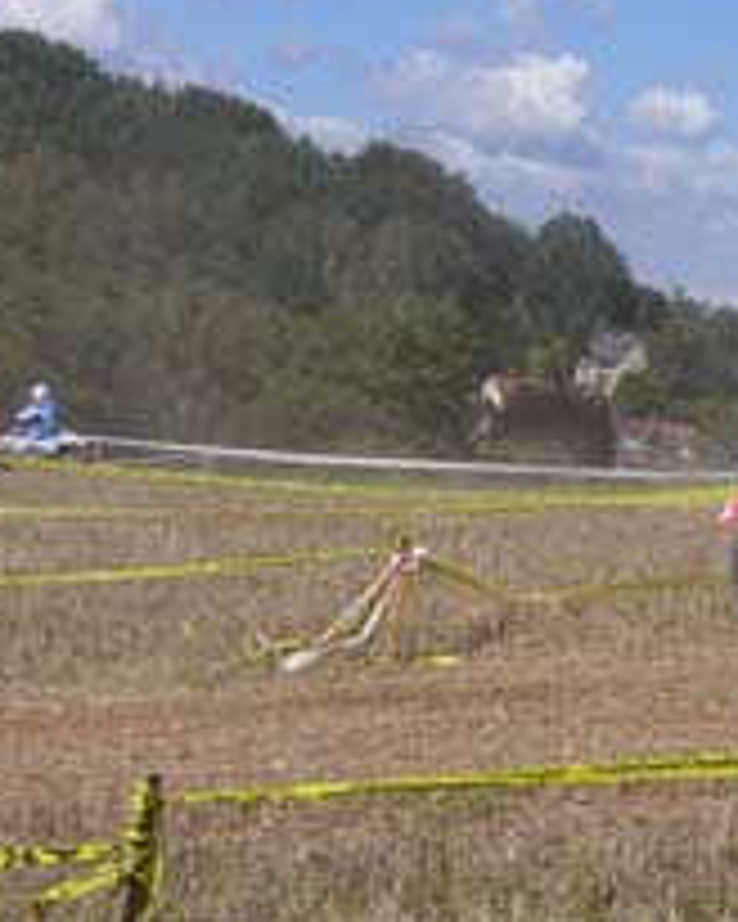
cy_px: 504
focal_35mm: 95
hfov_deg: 15.8
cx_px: 796
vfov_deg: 20.2
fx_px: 2594
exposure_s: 1/500
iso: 100
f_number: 6.7
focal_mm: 8.3
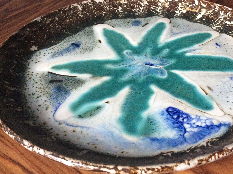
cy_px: 63
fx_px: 309
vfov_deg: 31.3
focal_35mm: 46
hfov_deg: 41.0
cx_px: 145
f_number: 2.4
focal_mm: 3.3
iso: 250
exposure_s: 1/17
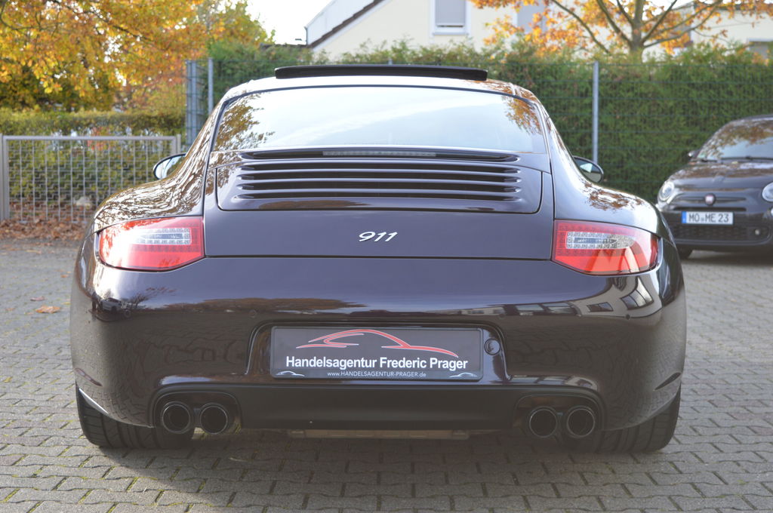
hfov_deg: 35.1
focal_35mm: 57
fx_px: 1222
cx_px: 386
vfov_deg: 23.7
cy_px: 256
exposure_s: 1/125
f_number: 5.6
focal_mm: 38
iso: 160
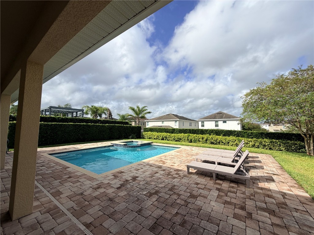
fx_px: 127
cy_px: 118
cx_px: 157
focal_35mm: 14
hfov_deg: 102.1
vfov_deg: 85.7
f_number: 2.2
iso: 20
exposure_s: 1/1368
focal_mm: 2.22
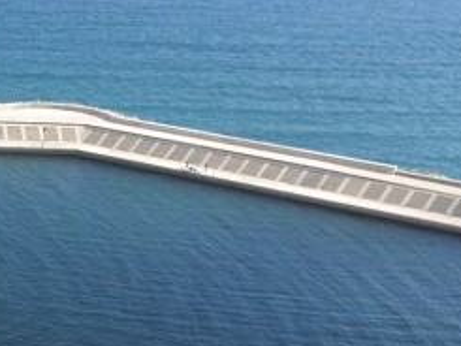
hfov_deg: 19.3
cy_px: 479
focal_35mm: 80
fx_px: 1066
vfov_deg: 17.1
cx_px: -335
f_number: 2.8
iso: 100
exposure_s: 1/1013
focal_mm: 3.61
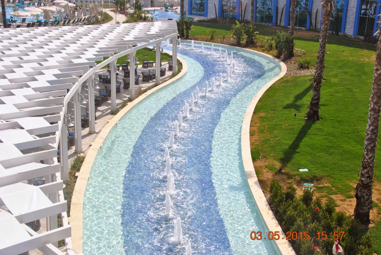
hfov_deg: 38.8
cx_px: 190
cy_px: 128
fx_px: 540
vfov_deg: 26.6
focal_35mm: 51
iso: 100
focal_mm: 34
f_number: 9
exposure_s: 1/320
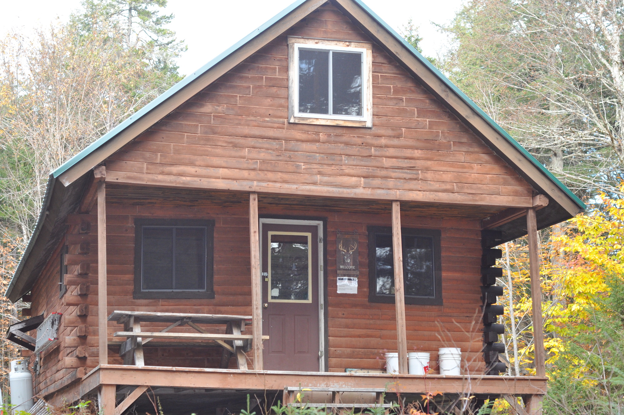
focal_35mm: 75
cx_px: 312
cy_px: 208
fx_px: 1298
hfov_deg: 27.0
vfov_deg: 18.1
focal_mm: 50
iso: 500
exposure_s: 1/200
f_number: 5
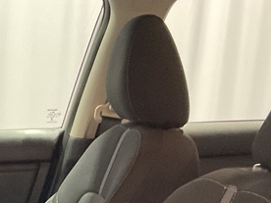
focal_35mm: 101
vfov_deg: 13.7
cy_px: 315
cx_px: -60
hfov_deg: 18.4
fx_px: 791
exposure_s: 1/40
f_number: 1.8
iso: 320
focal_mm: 3
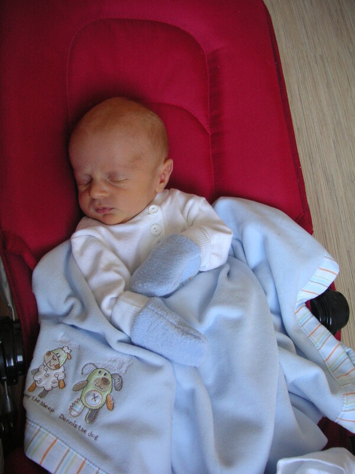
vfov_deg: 50.1
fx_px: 506
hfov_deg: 38.7
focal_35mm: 37
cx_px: 178
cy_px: 237
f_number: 2.8
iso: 100
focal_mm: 6.1
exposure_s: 1/45
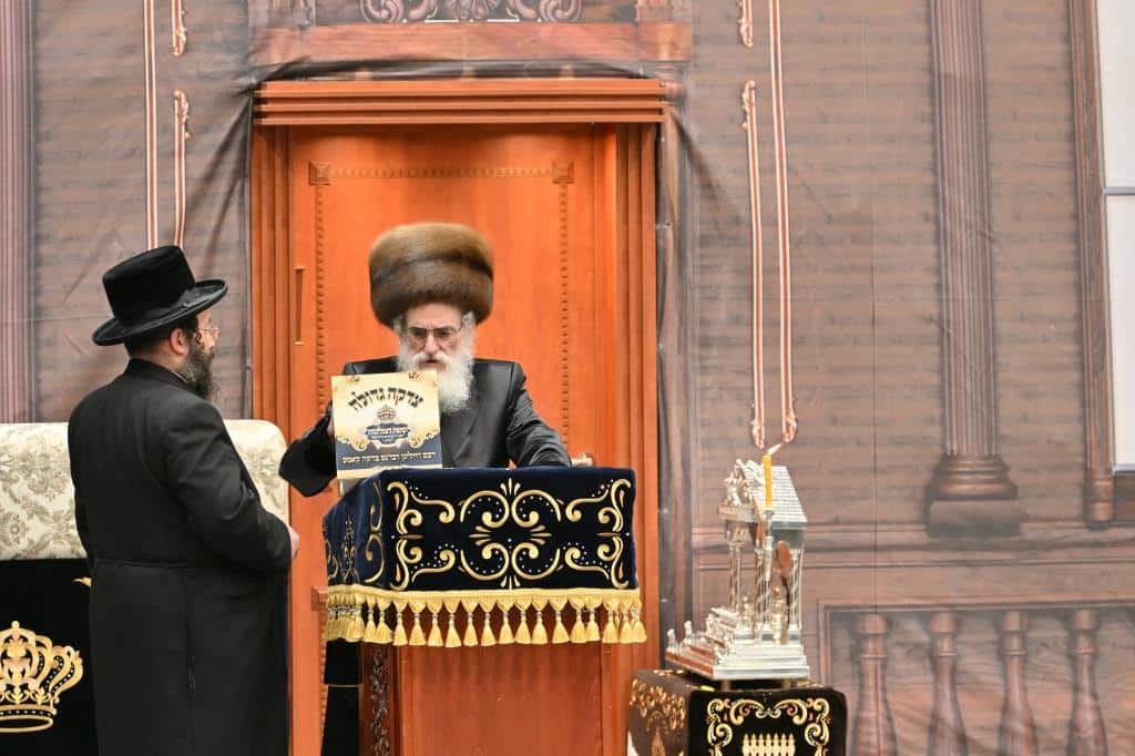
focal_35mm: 225
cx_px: 568
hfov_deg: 9.2
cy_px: 378
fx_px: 7091
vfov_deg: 6.1
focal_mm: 150
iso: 250
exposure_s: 1/160
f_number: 2.8
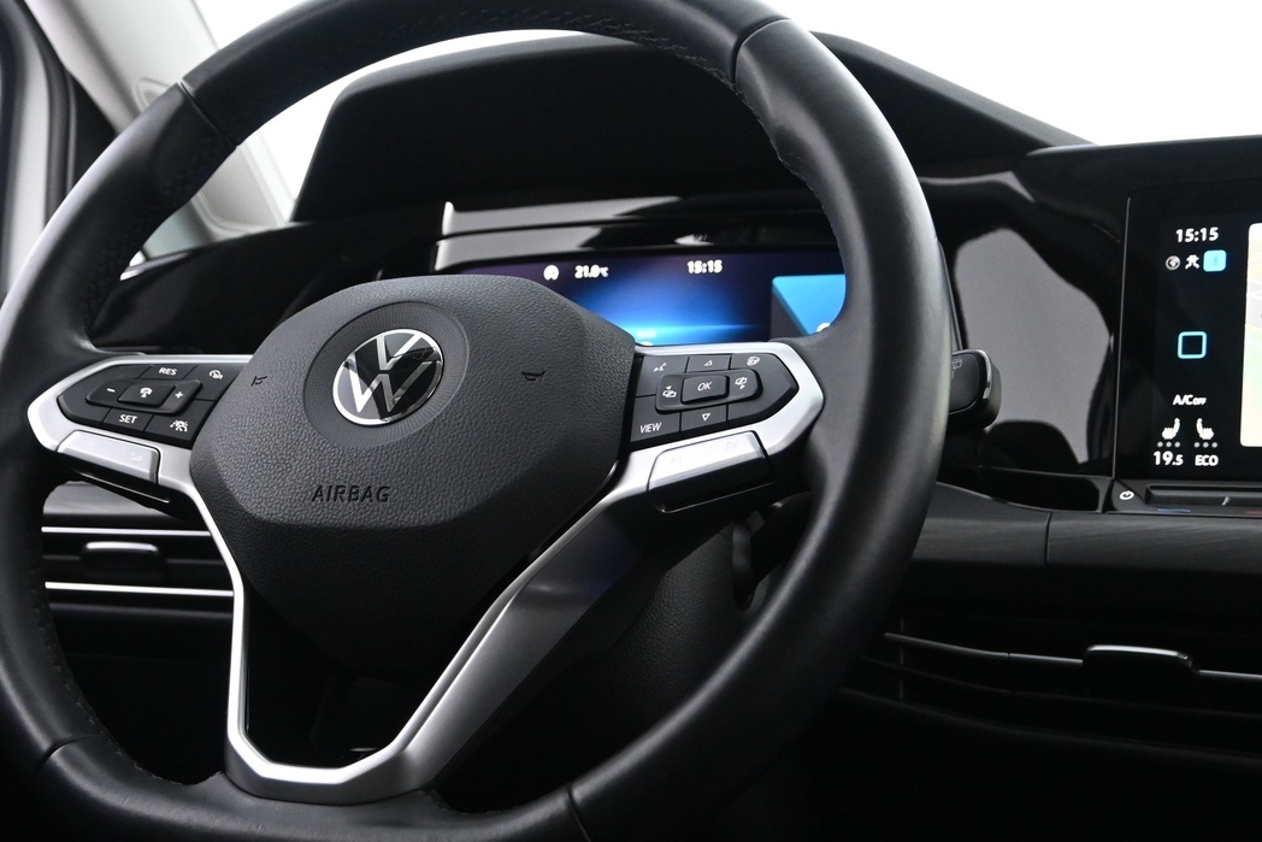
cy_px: 407
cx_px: 448
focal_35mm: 51
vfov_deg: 26.5
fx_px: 1788
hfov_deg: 38.5
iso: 2500
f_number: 4
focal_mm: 22
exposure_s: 1/30
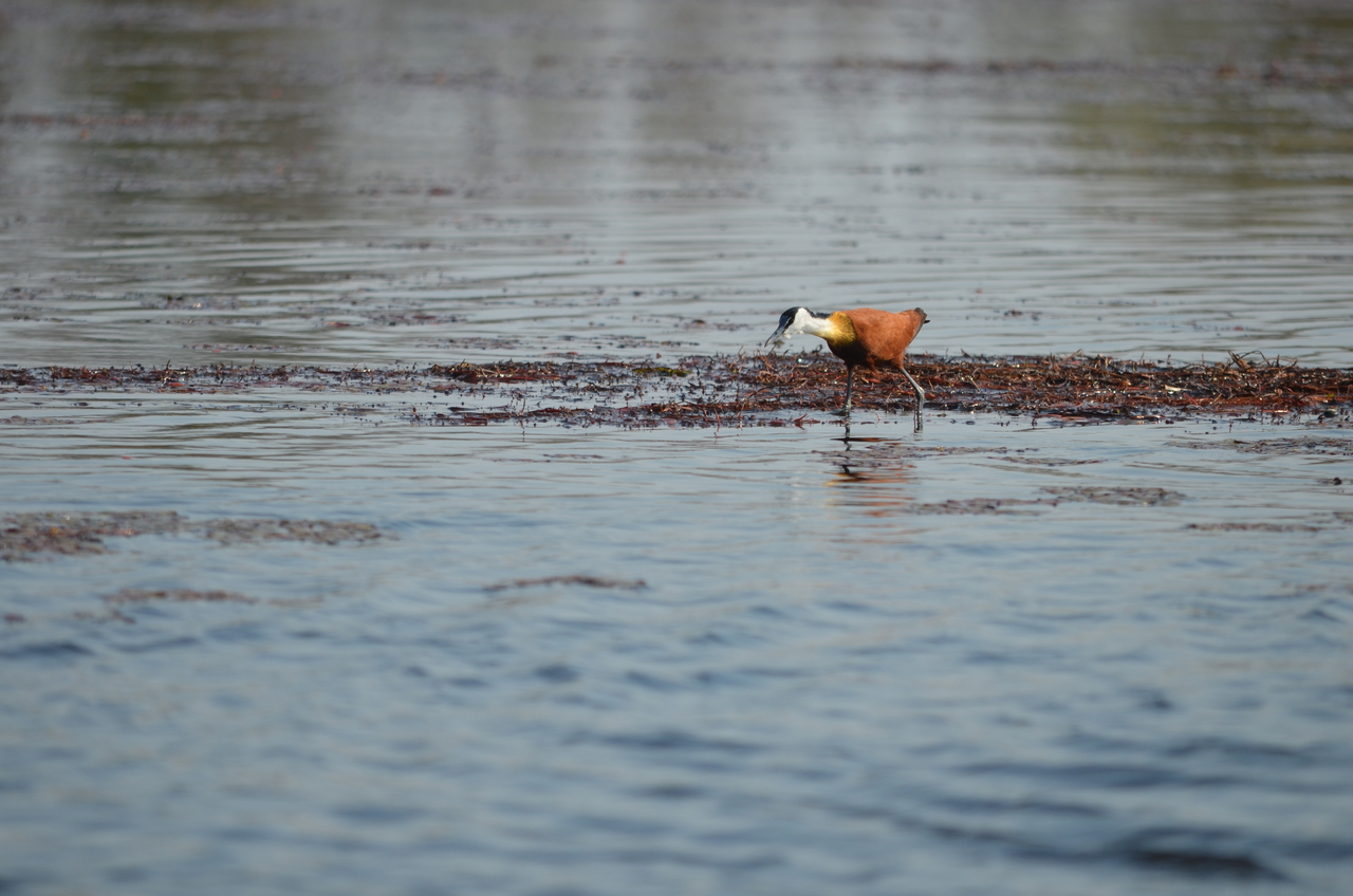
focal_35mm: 450
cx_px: 676
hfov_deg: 4.6
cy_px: 448
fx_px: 16879
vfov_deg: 3.0
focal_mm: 300
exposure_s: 1/800
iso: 200
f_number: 6.3
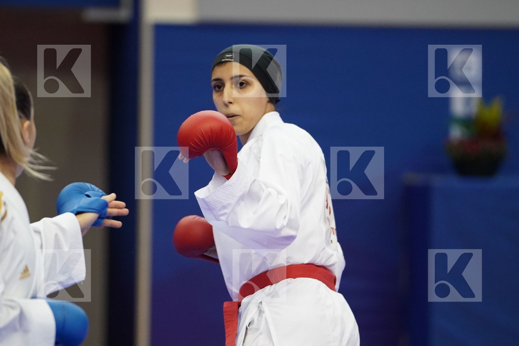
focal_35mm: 283
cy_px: 173
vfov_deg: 4.9
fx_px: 4080
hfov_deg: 7.3
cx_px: 260
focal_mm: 189
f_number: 2.8
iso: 4000
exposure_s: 1/1000
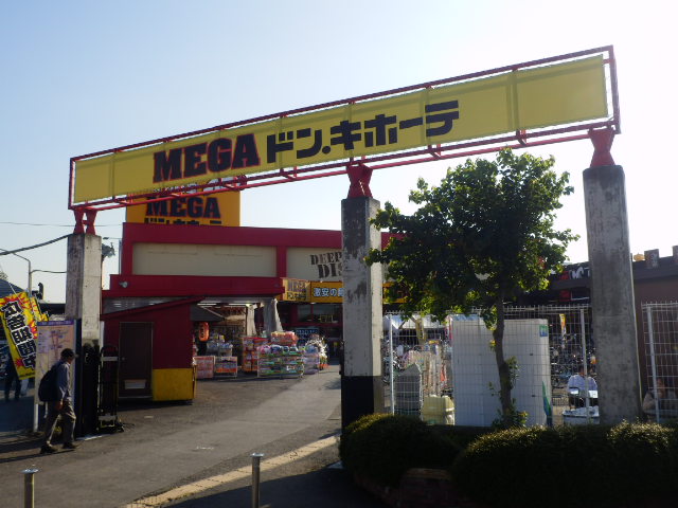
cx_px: 339
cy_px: 254
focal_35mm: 37
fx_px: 725
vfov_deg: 38.7
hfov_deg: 50.1
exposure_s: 1/125
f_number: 9.9
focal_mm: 6.6
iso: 80
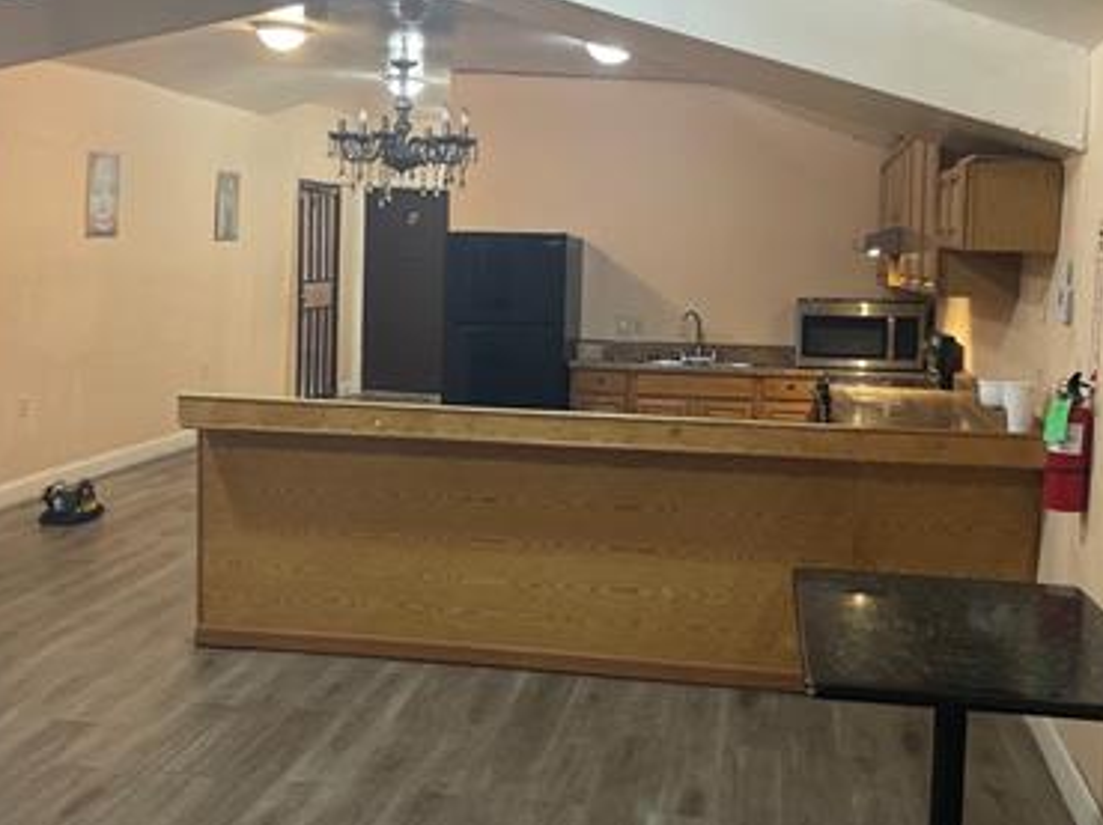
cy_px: 322
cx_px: 543
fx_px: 1433
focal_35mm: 45
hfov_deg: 42.1
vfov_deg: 32.0
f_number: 1.6
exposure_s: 1/60
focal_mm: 5.1
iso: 200
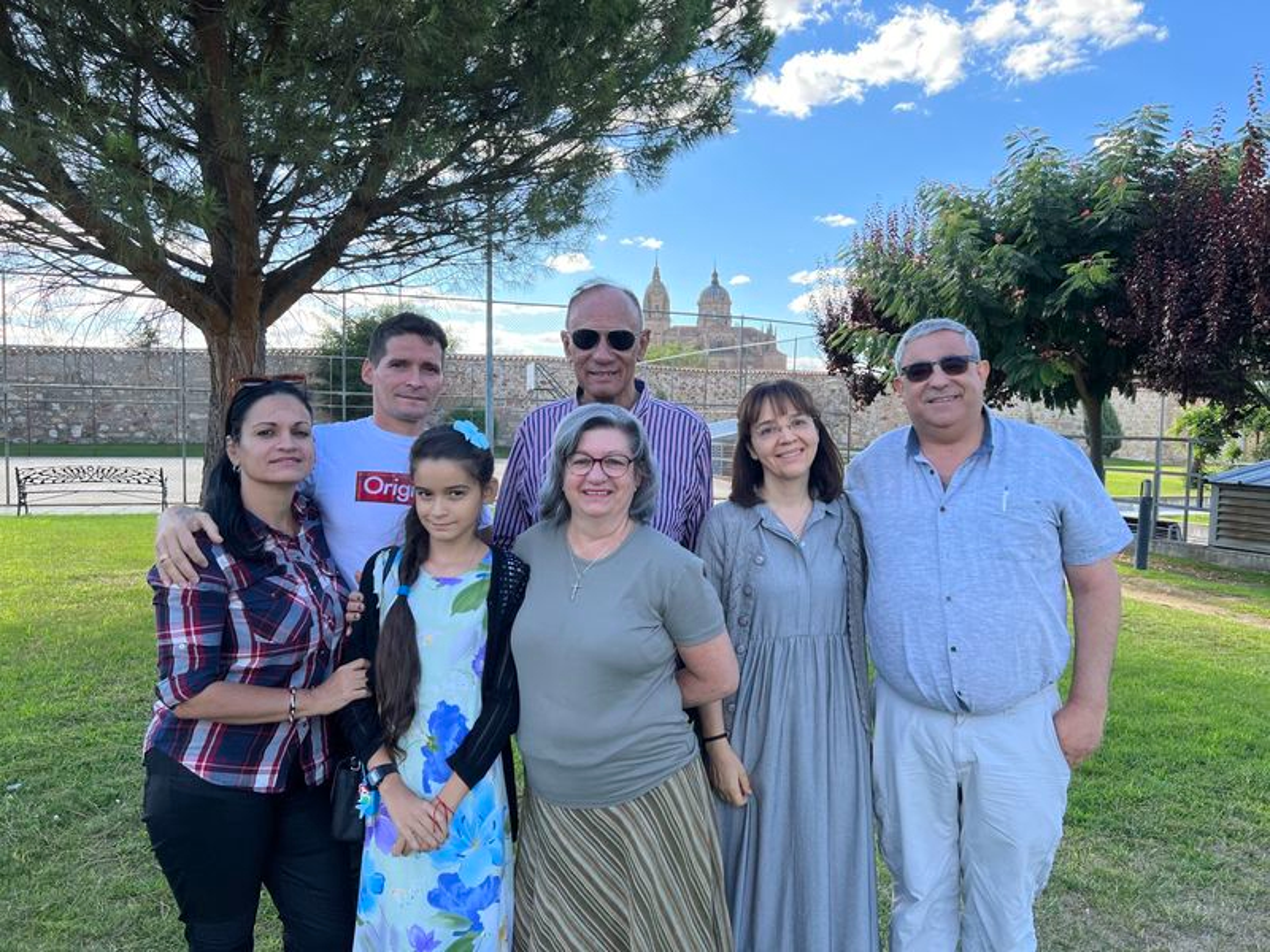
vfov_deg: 53.1
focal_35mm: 26
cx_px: 635
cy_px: 476
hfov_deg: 67.3
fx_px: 954
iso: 50
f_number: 1.5
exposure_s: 1/965
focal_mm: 5.7
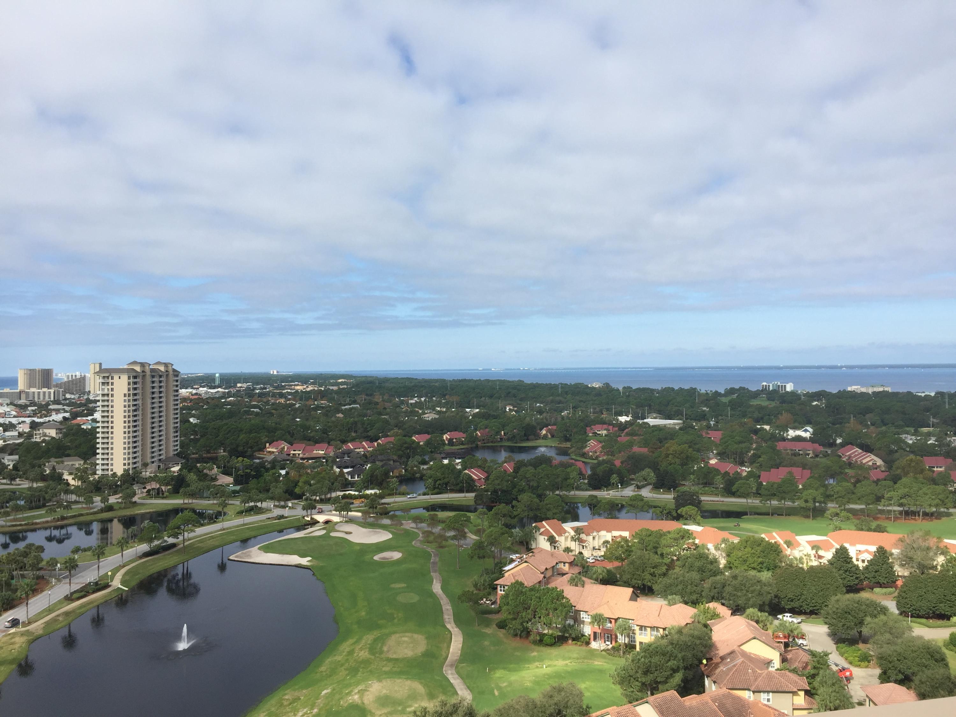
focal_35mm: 29
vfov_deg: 48.2
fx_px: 801
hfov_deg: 61.7
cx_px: 478
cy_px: 358
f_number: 2.2
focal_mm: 4.15
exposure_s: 1/1980
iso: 32
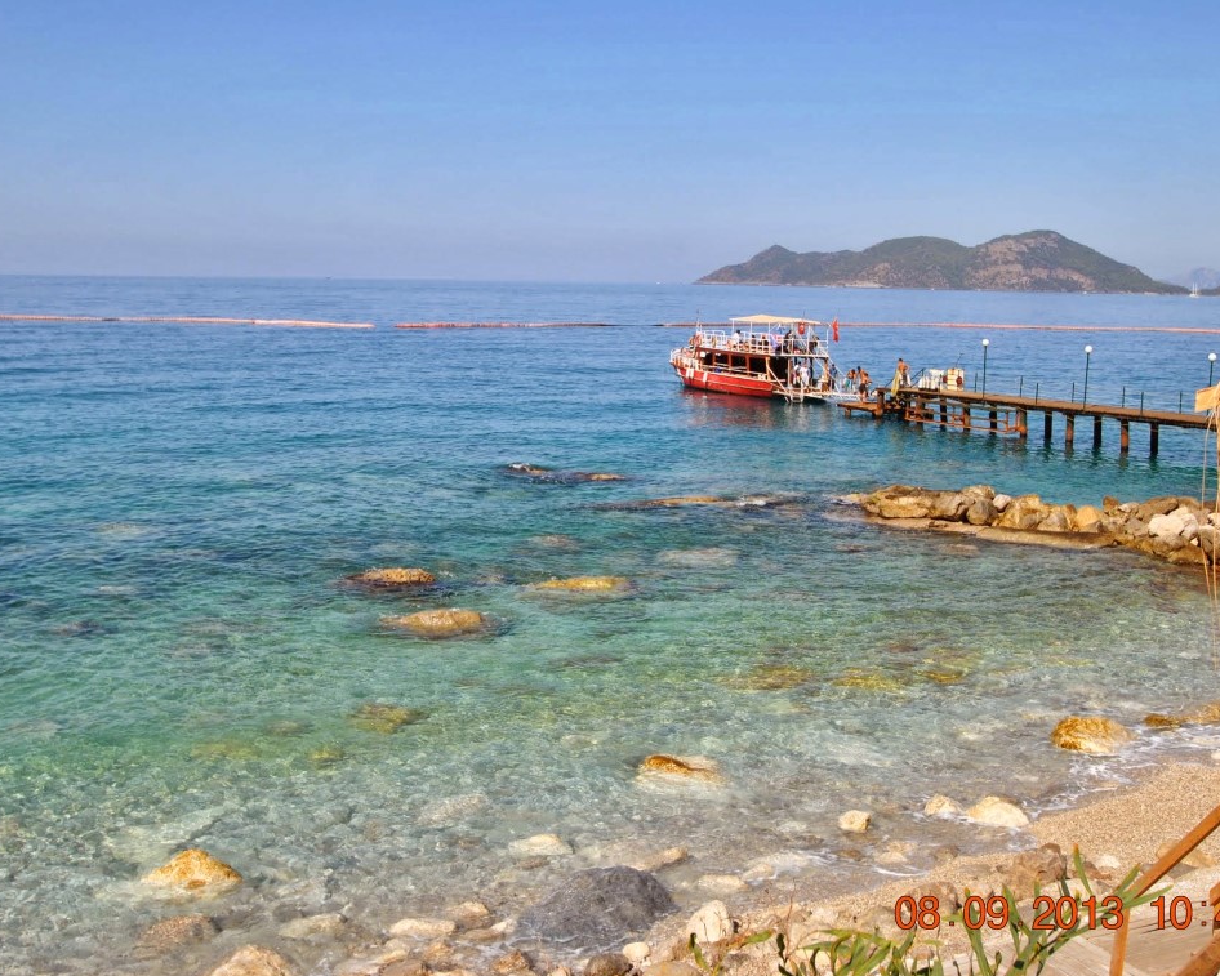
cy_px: 493
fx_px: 1481
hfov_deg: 44.7
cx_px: 662
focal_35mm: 41
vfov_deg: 36.5
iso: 100
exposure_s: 1/250
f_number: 8
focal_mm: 24
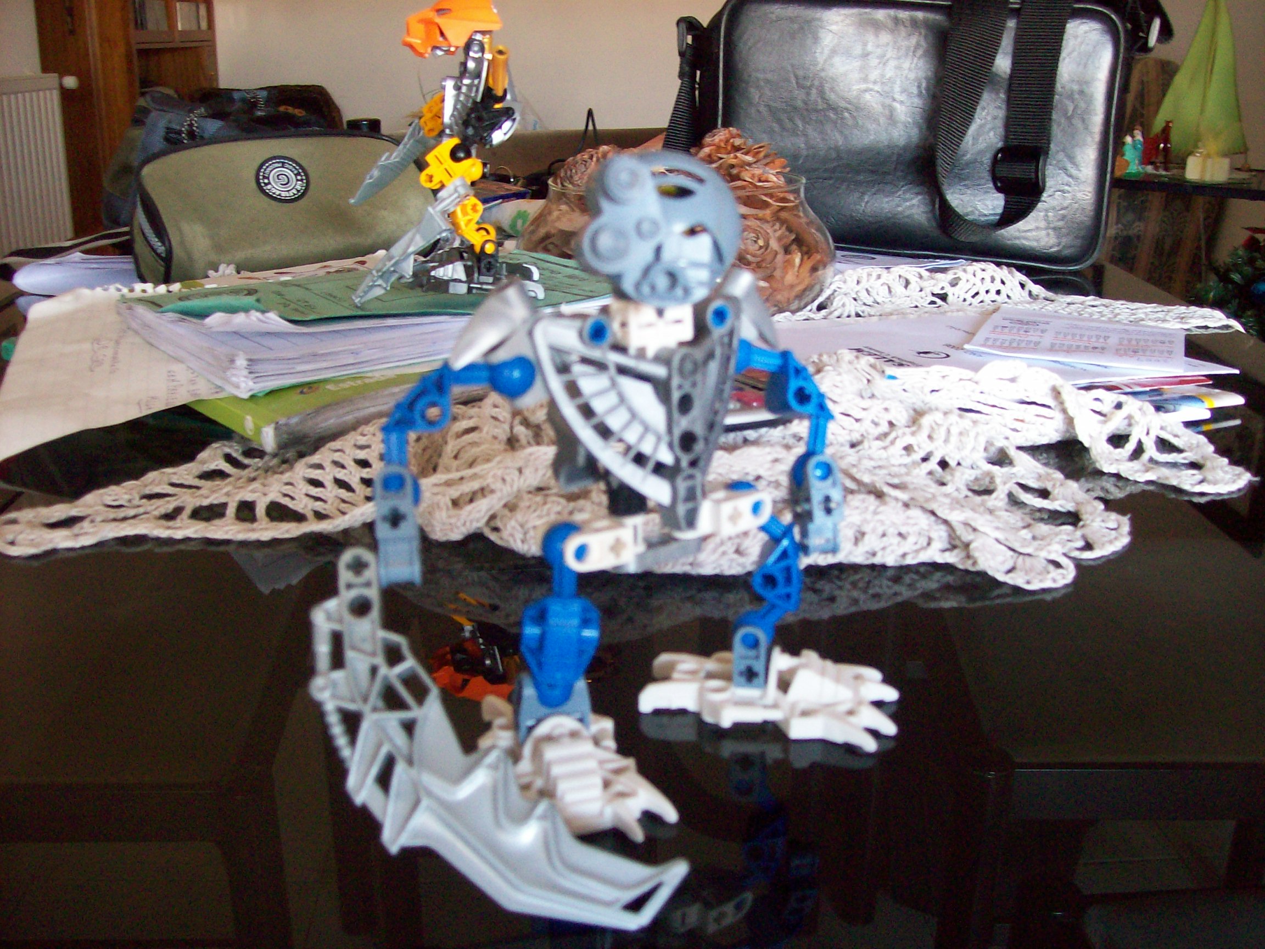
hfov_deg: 51.4
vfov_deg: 39.7
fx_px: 1316
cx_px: 632
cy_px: 474
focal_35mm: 36
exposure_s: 1/14
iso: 160
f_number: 2.7
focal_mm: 6
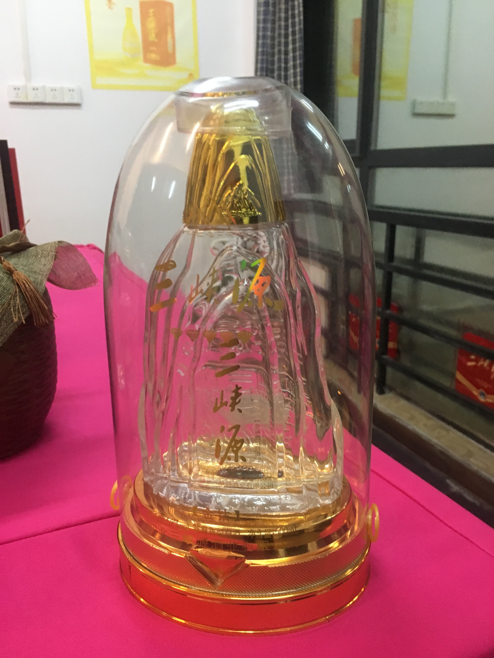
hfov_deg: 48.2
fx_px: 552
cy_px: 329
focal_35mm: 29
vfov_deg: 61.7
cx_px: 247
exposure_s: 1/25
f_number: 2.2
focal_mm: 4.15
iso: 200
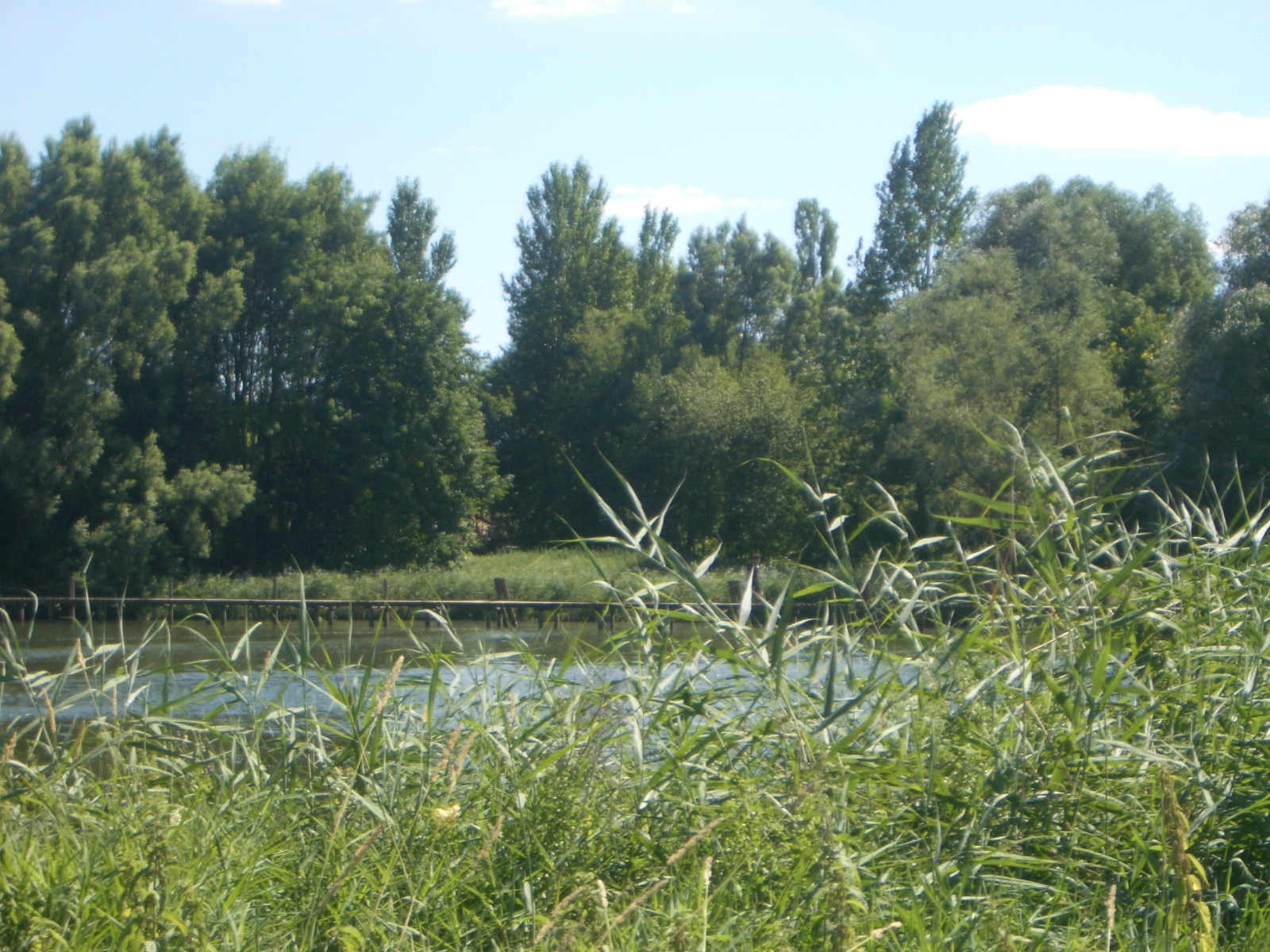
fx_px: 3852
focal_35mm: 105
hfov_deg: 18.7
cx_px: 635
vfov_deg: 14.1
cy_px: 476
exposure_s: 1/250
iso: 50
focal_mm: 17.4
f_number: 4.8
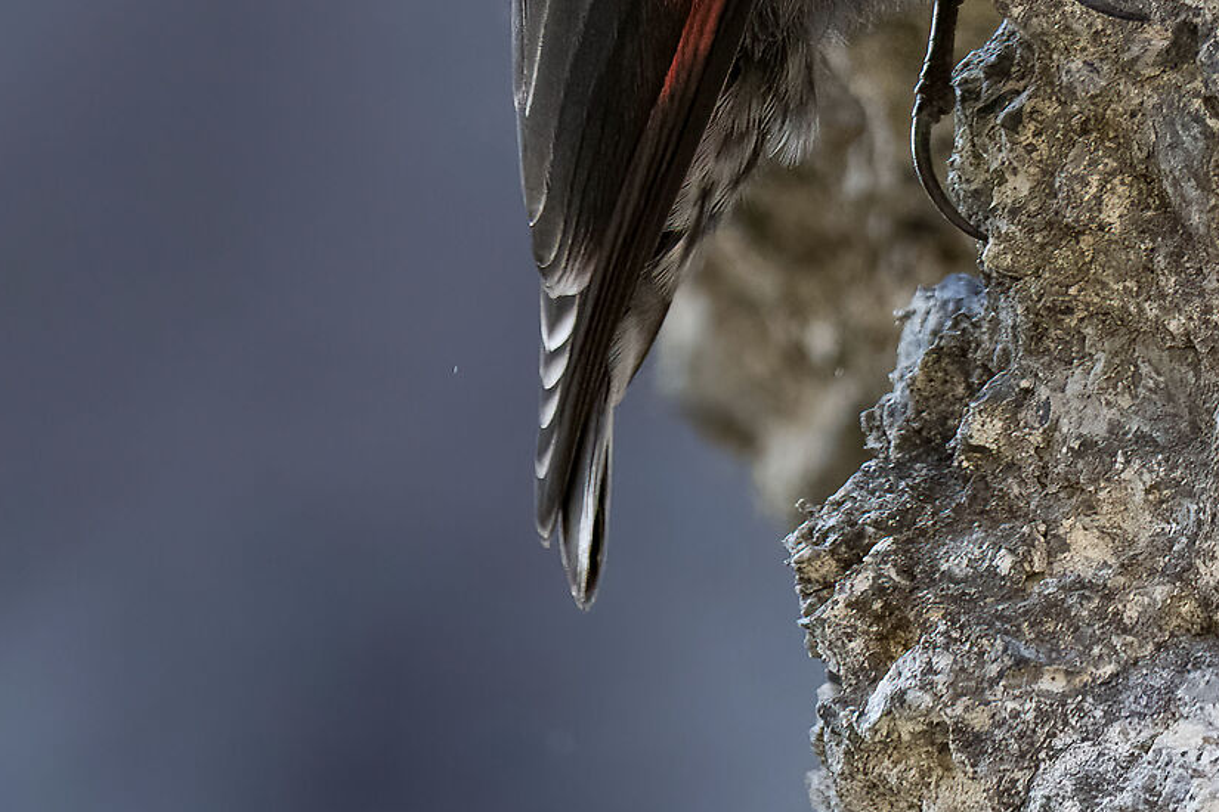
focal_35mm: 1833
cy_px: -319
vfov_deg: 0.8
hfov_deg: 1.1
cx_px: 892
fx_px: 62063
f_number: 8
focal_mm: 420
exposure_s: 1/400
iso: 1400
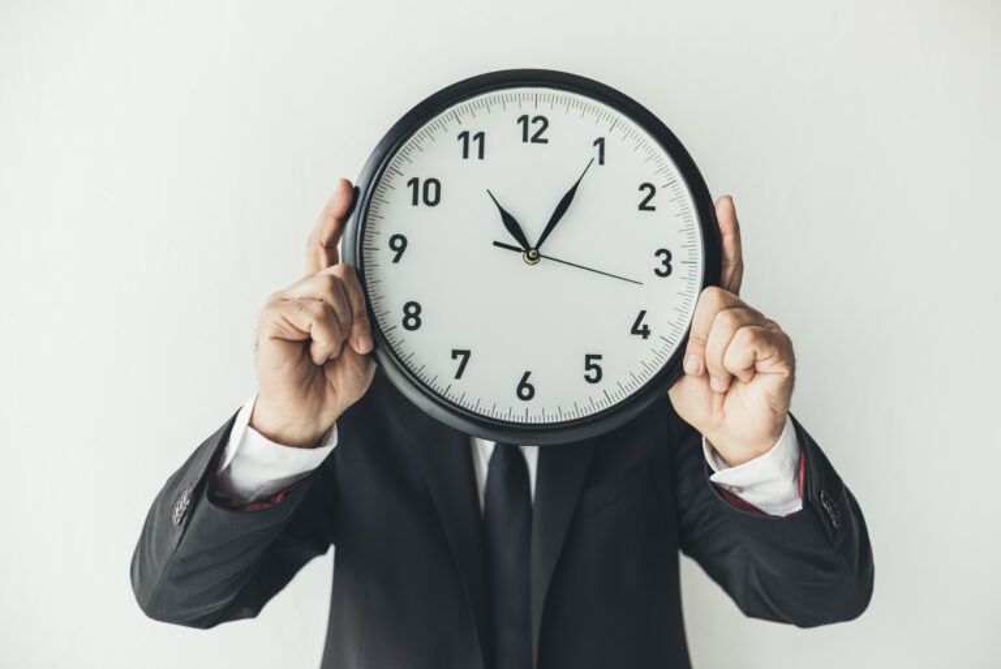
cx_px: 500
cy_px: 334
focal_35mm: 35
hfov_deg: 54.4
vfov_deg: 37.9
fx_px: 974
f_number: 2.8
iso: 100
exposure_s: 1/100
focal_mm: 35
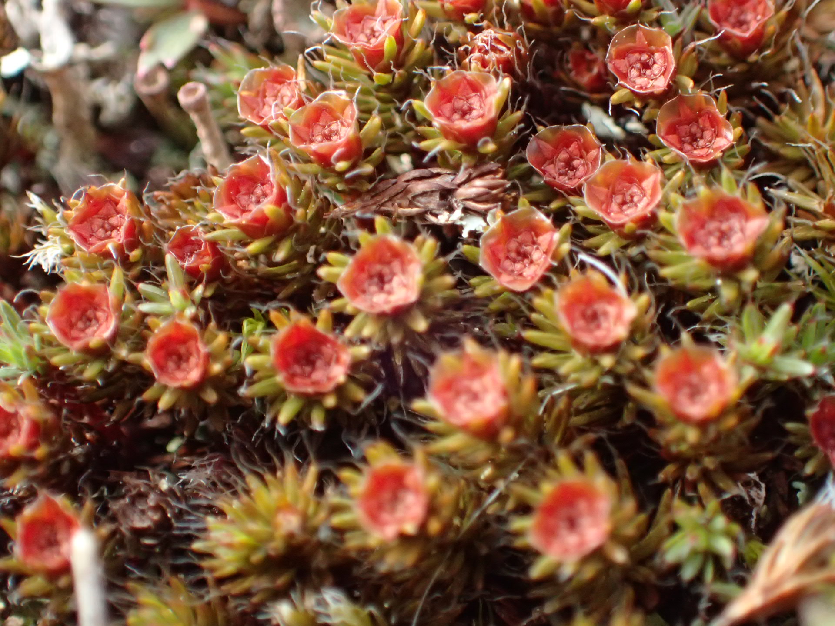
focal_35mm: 100
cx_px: 418
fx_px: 2412
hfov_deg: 19.6
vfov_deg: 14.8
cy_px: 313
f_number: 4.9
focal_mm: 18
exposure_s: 1/250
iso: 800
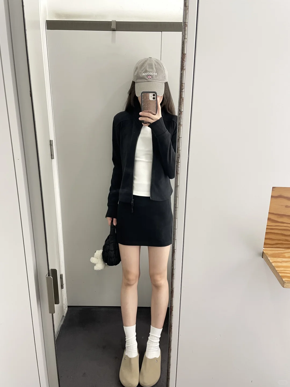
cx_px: 145
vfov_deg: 67.3
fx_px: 290
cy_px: 194
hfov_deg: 53.1
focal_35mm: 26
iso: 80
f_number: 1.6
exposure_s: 1/50
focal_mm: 4.2
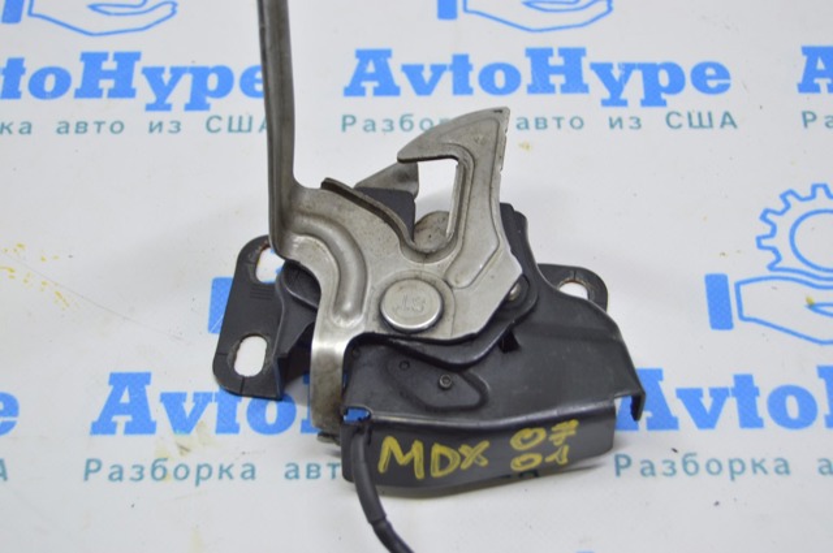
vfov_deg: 20.1
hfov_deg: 29.9
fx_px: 1560
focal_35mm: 68
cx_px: 416
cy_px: 276
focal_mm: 45
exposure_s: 1/20
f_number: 5.6
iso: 400
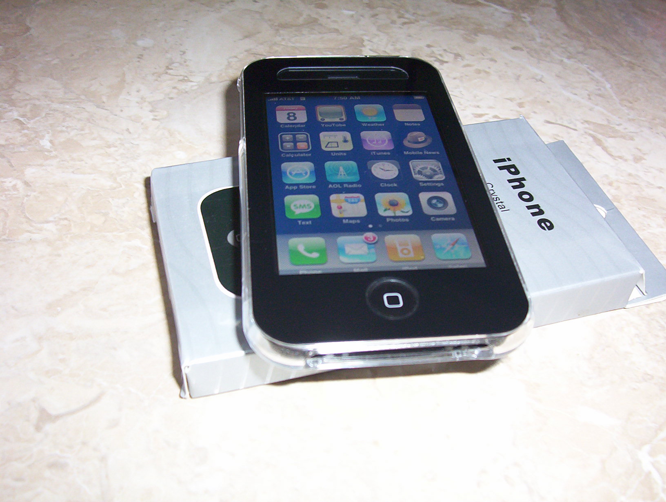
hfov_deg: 43.8
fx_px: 829
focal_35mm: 43
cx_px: 333
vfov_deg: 33.7
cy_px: 251
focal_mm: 5.77
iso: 140
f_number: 2.73
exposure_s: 1/60
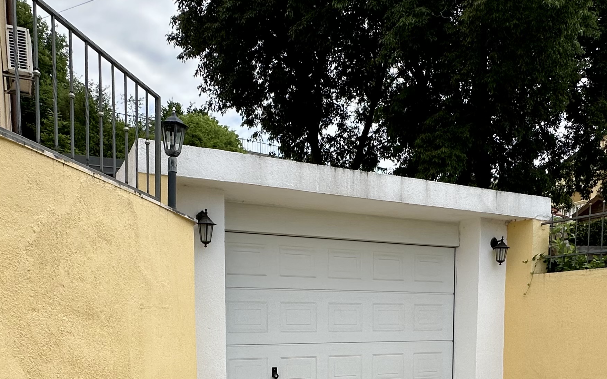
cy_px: 384
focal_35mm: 34
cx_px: 293
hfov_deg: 56.7
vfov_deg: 33.8
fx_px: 562
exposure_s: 1/1770
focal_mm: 2.22
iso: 50
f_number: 2.2
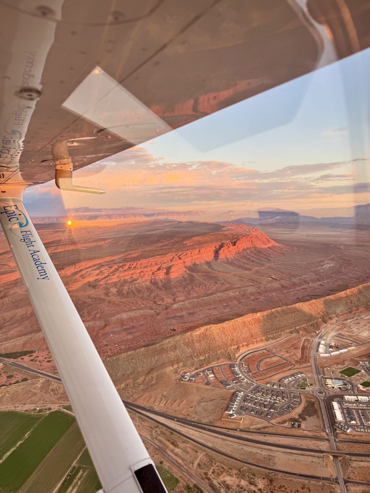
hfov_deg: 56.8
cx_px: 185
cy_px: 246
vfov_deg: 71.6
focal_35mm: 24
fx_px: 342
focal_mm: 6.76
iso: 64
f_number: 1.78
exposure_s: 1/206
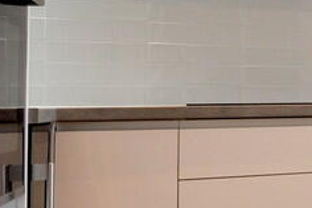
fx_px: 676
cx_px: 620
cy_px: 74
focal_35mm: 78
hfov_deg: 18.0
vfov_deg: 17.4
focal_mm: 12
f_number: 5
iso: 400
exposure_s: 1/100
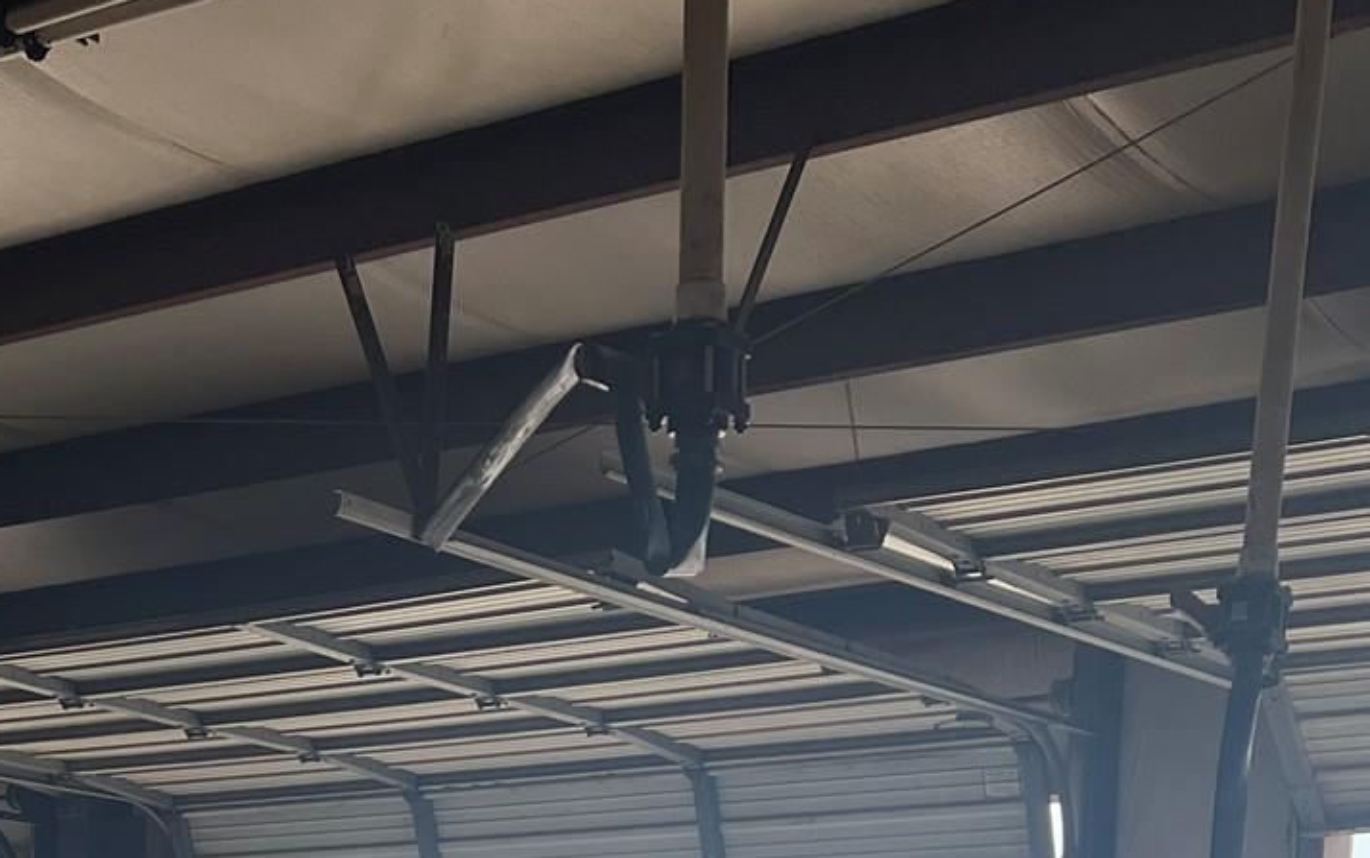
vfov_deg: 15.1
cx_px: 219
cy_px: 1359
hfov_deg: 25.6
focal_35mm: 79
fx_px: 2951
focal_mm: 5.7
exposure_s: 1/924
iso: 50
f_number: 1.5
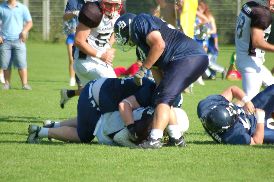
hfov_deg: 4.6
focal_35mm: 450
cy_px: 91
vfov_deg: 3.0
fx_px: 3419
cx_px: 137
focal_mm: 300
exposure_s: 1/800
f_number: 5.6
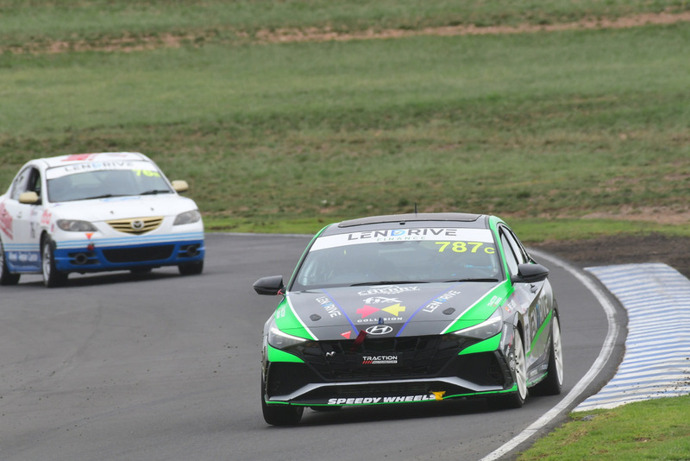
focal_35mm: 750
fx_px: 14379
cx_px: 345
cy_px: 230
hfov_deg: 2.7
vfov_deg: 1.8
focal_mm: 500
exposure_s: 1/640
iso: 640
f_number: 10
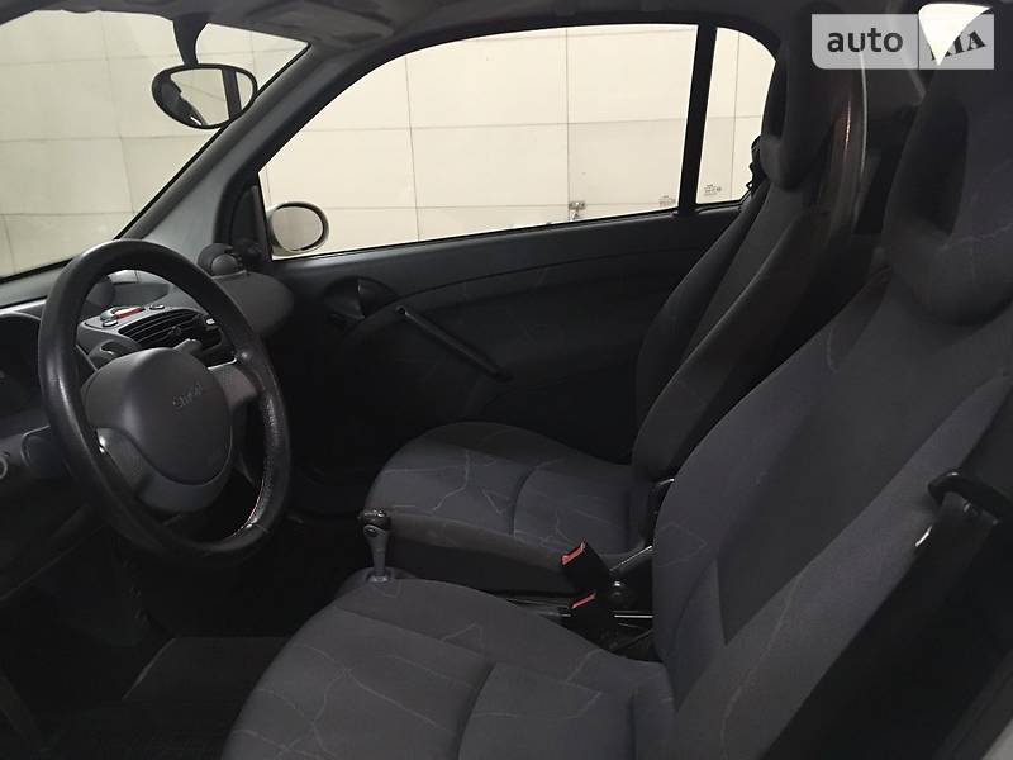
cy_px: 380
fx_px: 849
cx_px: 506
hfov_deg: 61.7
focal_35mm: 29
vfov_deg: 48.2
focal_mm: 4.2
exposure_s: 1/17
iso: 250
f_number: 2.2
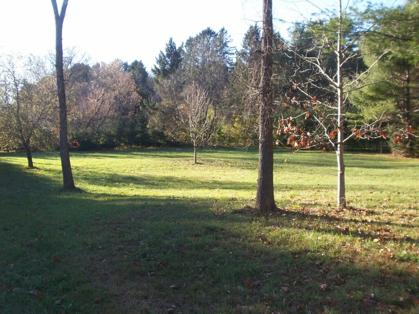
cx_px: 210
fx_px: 472
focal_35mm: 39
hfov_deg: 47.9
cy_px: 157
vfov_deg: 36.8
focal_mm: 6.4
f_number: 3.9
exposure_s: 1/125
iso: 64
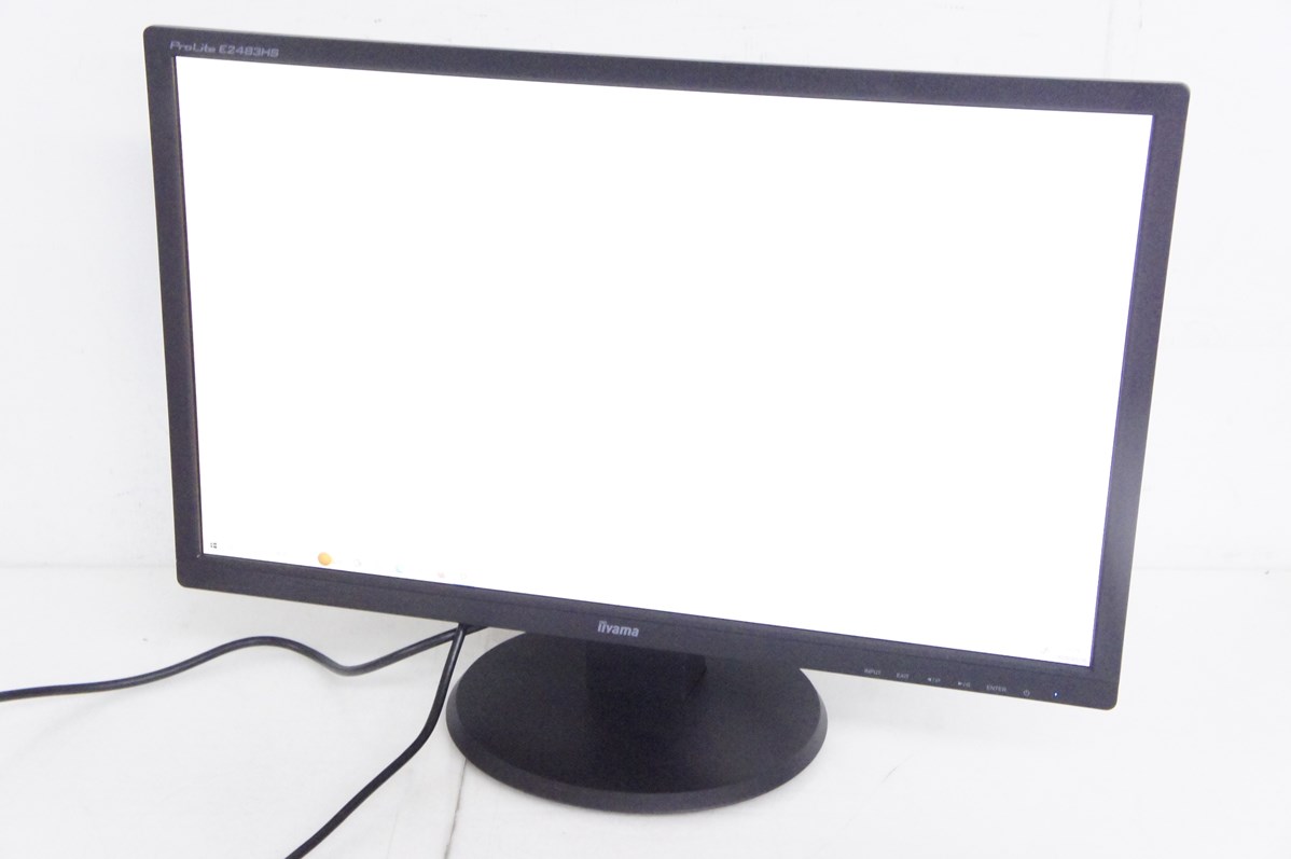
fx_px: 1720
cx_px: 646
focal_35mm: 48
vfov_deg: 28.0
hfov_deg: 41.1
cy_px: 430
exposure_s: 1/50
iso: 6400
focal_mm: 32
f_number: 9
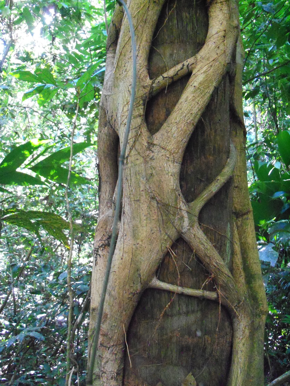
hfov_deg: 40.7
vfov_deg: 52.6
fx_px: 391
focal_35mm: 35
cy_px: 193
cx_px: 145
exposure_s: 1/30
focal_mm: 6.3
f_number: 3
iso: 800
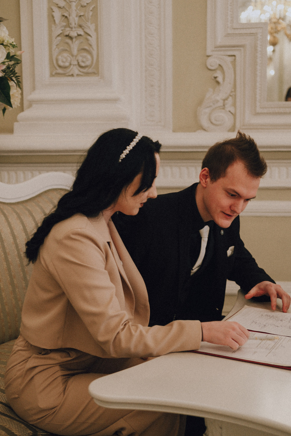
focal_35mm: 54
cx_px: 148
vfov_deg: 36.9
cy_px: 216
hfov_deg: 25.1
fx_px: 655
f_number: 2.2
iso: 1000
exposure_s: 1/125
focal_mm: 35
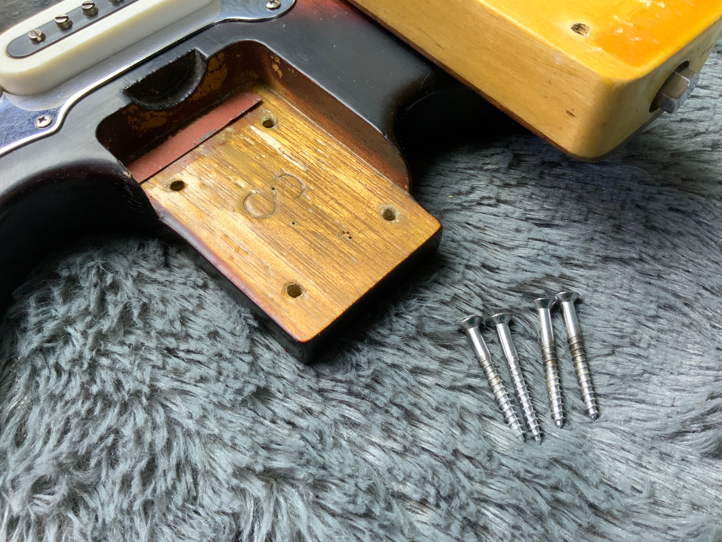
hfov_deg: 61.7
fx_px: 605
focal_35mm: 29
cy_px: 271
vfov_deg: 48.2
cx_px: 361
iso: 100
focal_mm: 3
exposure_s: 1/60
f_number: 1.8
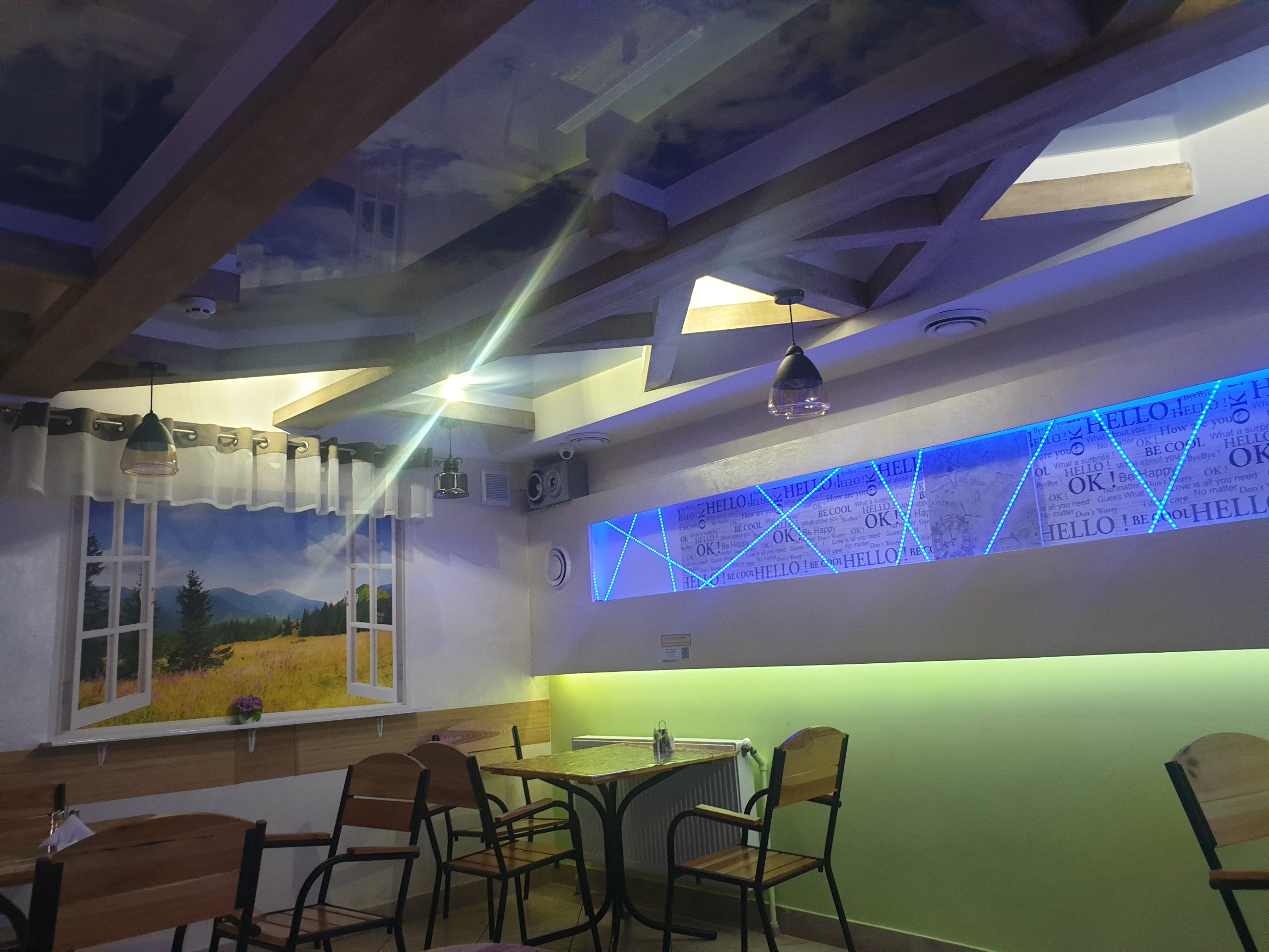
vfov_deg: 53.1
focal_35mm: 26
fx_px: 953
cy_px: 476
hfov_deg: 67.3
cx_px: 634
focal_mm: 4.3
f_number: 2.4
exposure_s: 1/25
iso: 320
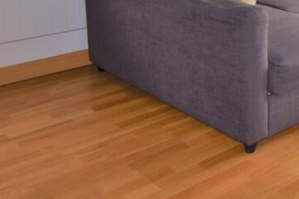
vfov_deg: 21.4
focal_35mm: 60
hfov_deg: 30.7
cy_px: -26
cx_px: 306
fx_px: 499
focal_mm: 14
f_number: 5.6
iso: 180
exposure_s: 1/125
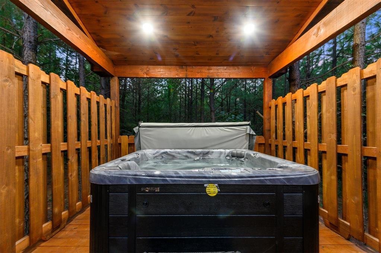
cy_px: 126
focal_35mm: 16
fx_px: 169
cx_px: 190
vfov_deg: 73.6
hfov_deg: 96.8
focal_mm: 16
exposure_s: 1/1.25
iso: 400
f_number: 13
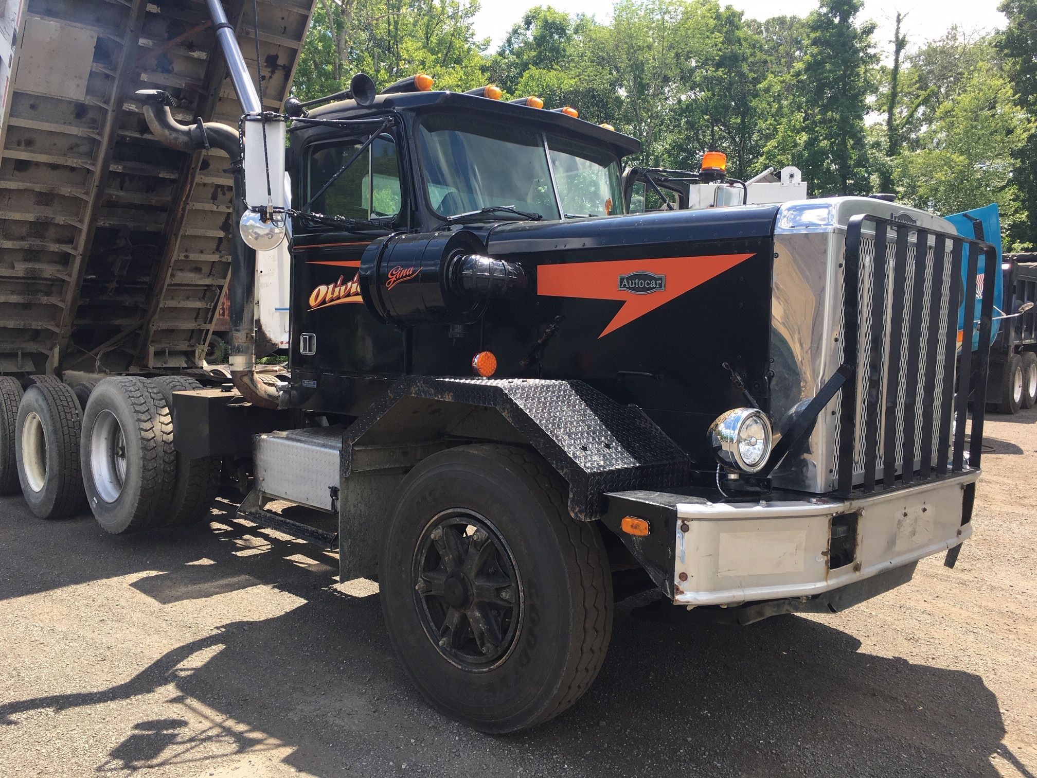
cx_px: 518
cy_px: 389
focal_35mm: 29
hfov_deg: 61.7
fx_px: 869
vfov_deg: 48.2
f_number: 2.2
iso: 25
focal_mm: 4.15
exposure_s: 1/506
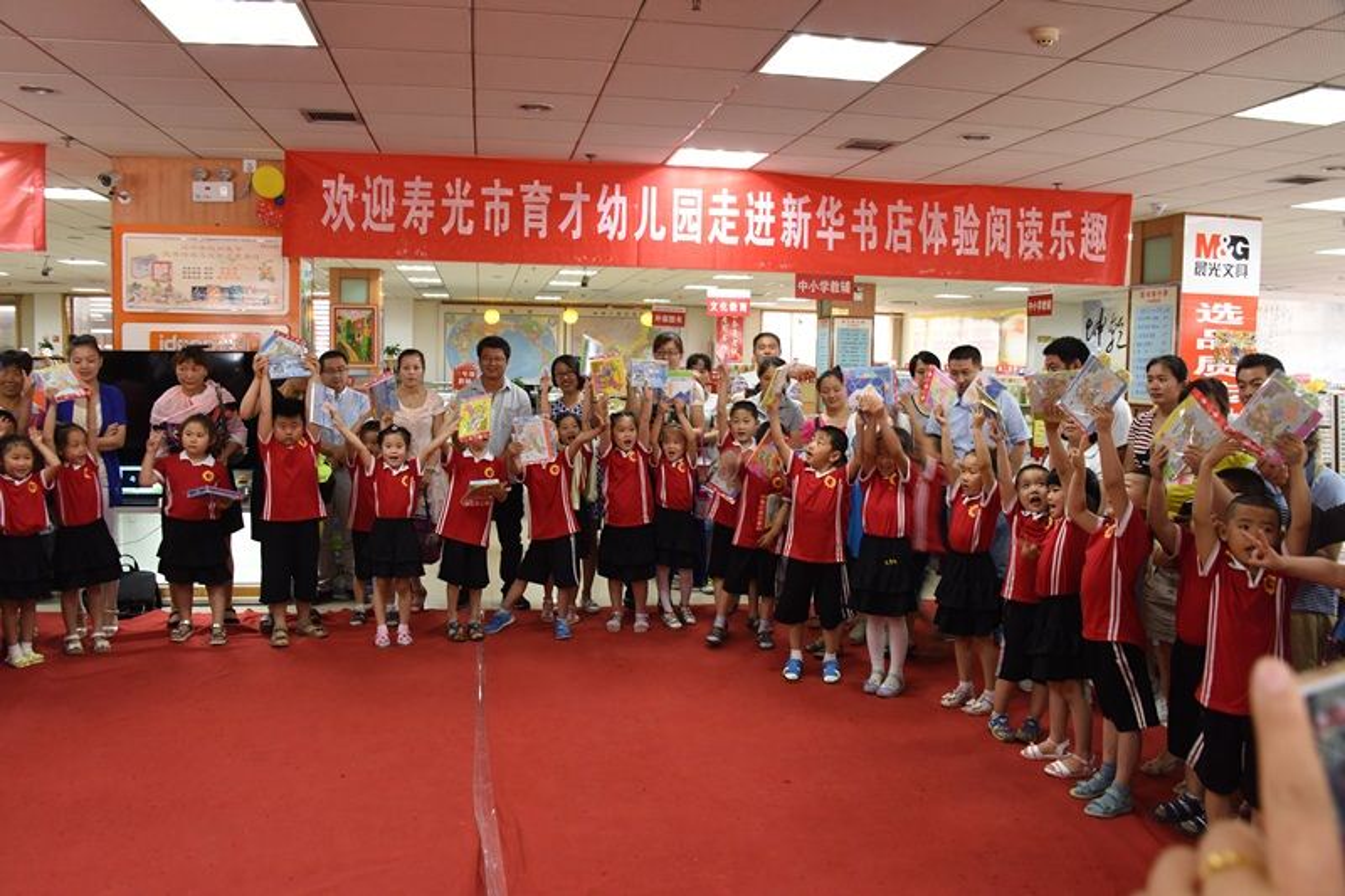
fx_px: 1046
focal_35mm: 28
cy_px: 448
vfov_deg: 46.4
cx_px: 672
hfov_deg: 65.5
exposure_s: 1/20
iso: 1600
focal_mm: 28
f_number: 7.1
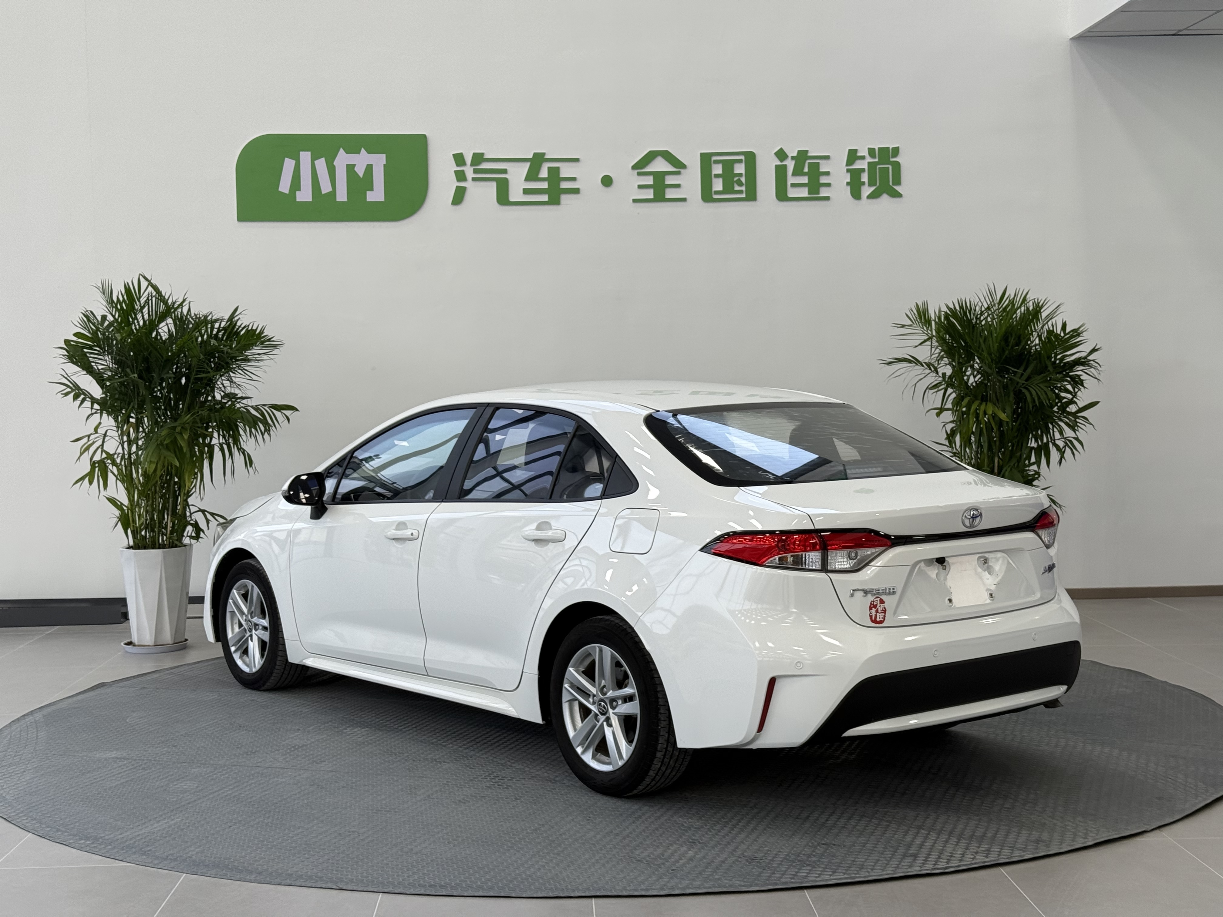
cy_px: 458
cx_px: 612
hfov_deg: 39.7
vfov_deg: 30.3
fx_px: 1696
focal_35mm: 48
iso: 50
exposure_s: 1/121
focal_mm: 6.76
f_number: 1.78
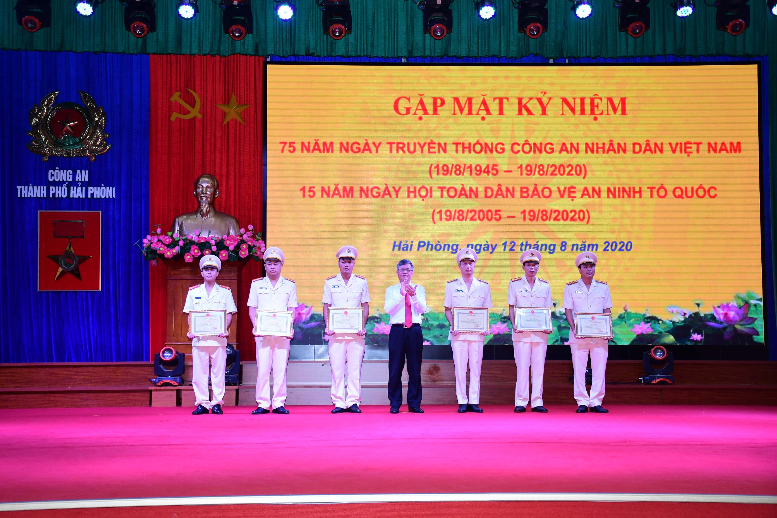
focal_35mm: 48
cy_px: 259
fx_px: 1036
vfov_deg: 28.1
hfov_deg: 41.1
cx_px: 388
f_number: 5
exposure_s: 1/200
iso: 800
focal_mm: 32
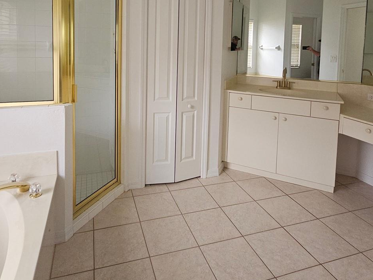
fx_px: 237
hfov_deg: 76.2
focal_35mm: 22
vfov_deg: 57.6
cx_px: 168
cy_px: 66
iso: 320
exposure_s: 1/100
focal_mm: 2.2
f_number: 2.2
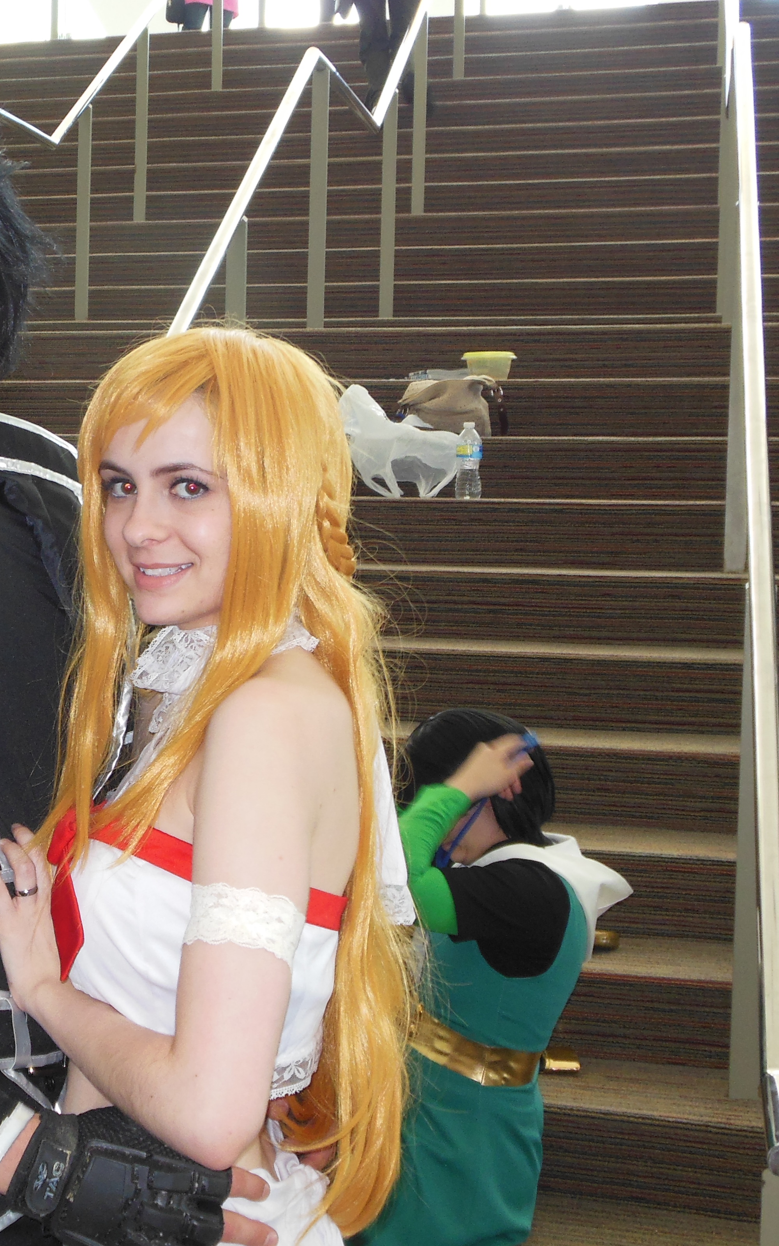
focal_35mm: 58
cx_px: 31
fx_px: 1970
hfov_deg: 21.7
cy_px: 586
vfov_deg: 35.1
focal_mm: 6.8
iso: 200
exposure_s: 1/30
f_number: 3.6
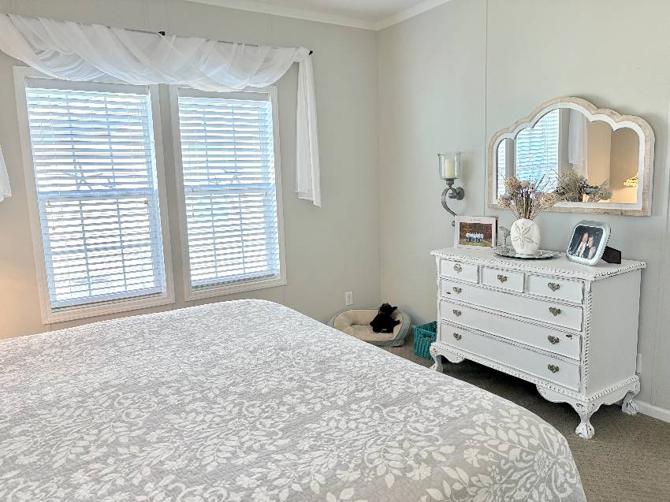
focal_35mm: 26
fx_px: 503
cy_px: 251
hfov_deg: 67.3
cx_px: 335
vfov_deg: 53.0
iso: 125
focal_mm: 5.96
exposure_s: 1/139
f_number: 1.6
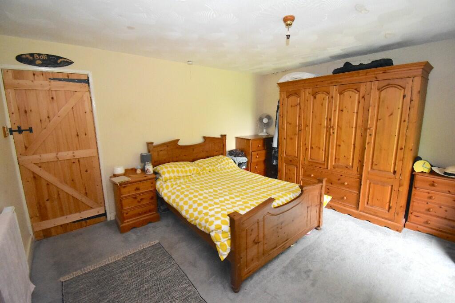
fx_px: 190
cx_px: 228
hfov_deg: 100.4
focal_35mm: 15
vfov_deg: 77.3
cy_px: 152
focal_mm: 10
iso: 2500
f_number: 4.5
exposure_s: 1/60
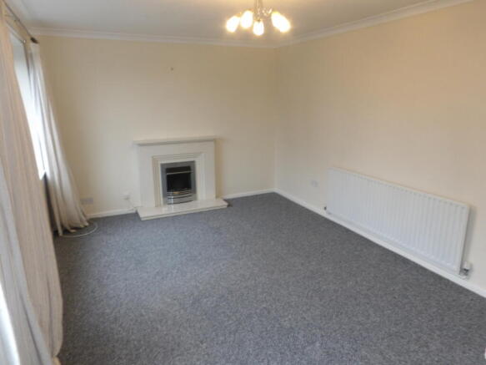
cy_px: 182
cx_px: 243
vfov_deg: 56.8
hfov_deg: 71.6
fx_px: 337
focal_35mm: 24
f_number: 4.1
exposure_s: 1/15
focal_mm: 4.3
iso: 200
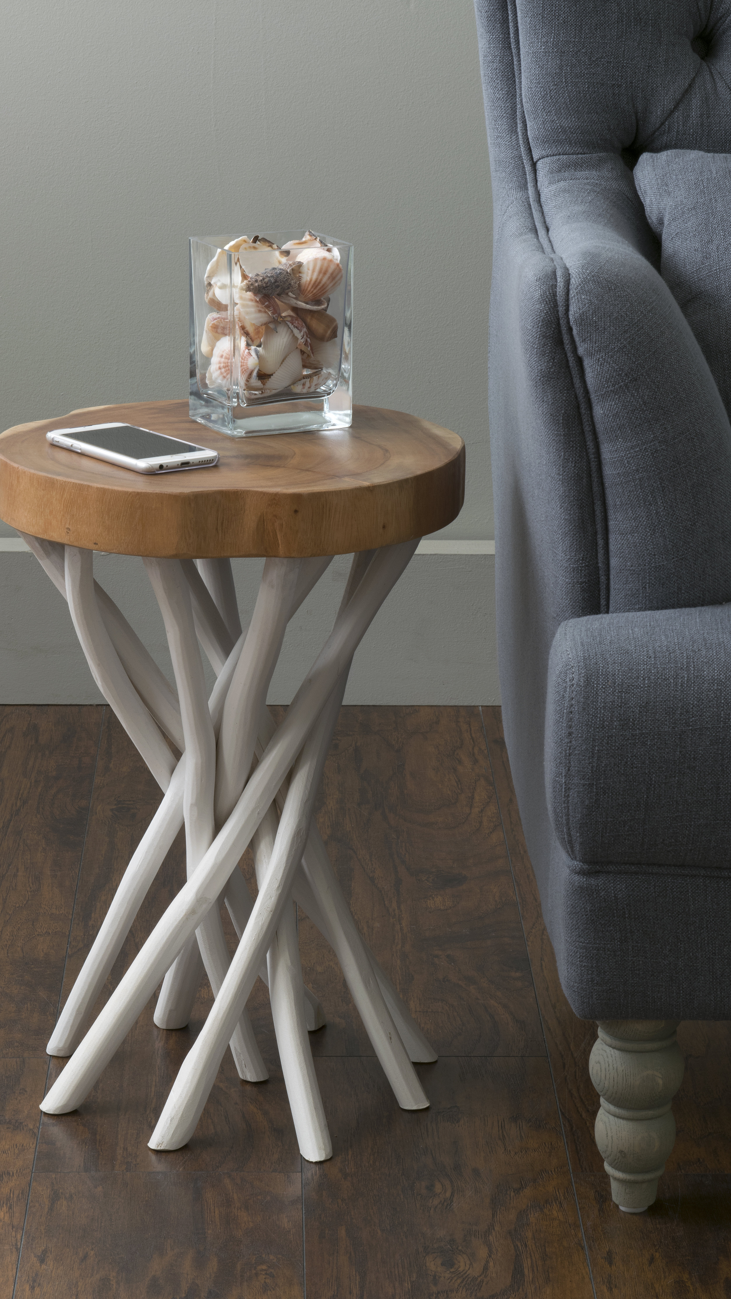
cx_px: 343
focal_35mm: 111
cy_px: 653
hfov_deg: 10.9
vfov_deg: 19.3
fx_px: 3825
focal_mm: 70
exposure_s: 1.6
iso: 100
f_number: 18
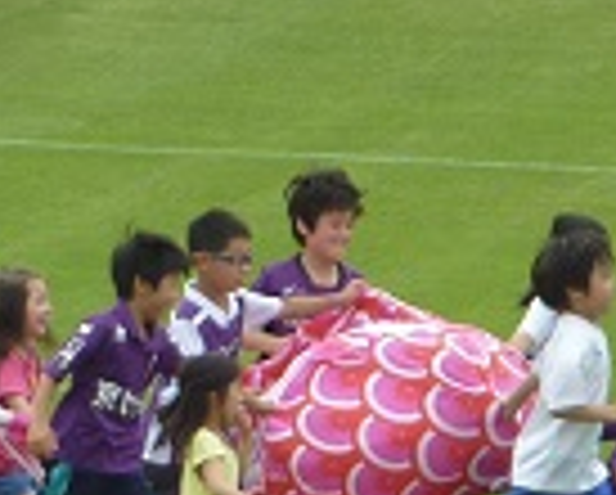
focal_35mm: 1562
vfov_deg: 1.0
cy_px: 441
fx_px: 28518
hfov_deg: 1.2
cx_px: 207
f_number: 4.9
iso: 80
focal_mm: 49.2
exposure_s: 1/160
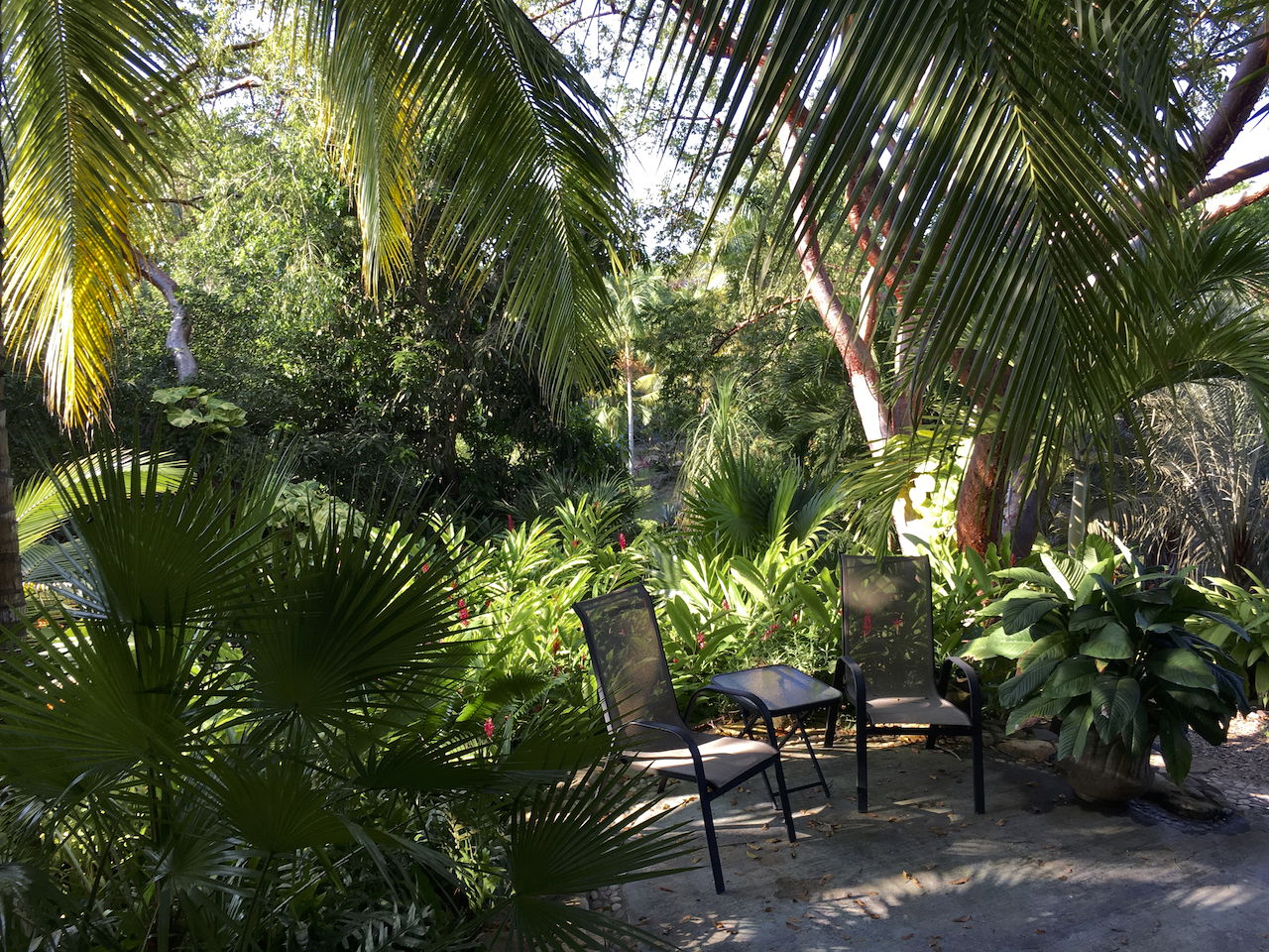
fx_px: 1063
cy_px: 476
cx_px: 634
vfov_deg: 48.2
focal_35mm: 29
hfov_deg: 61.7
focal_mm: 4.15
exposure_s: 1/133
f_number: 2.2
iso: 25
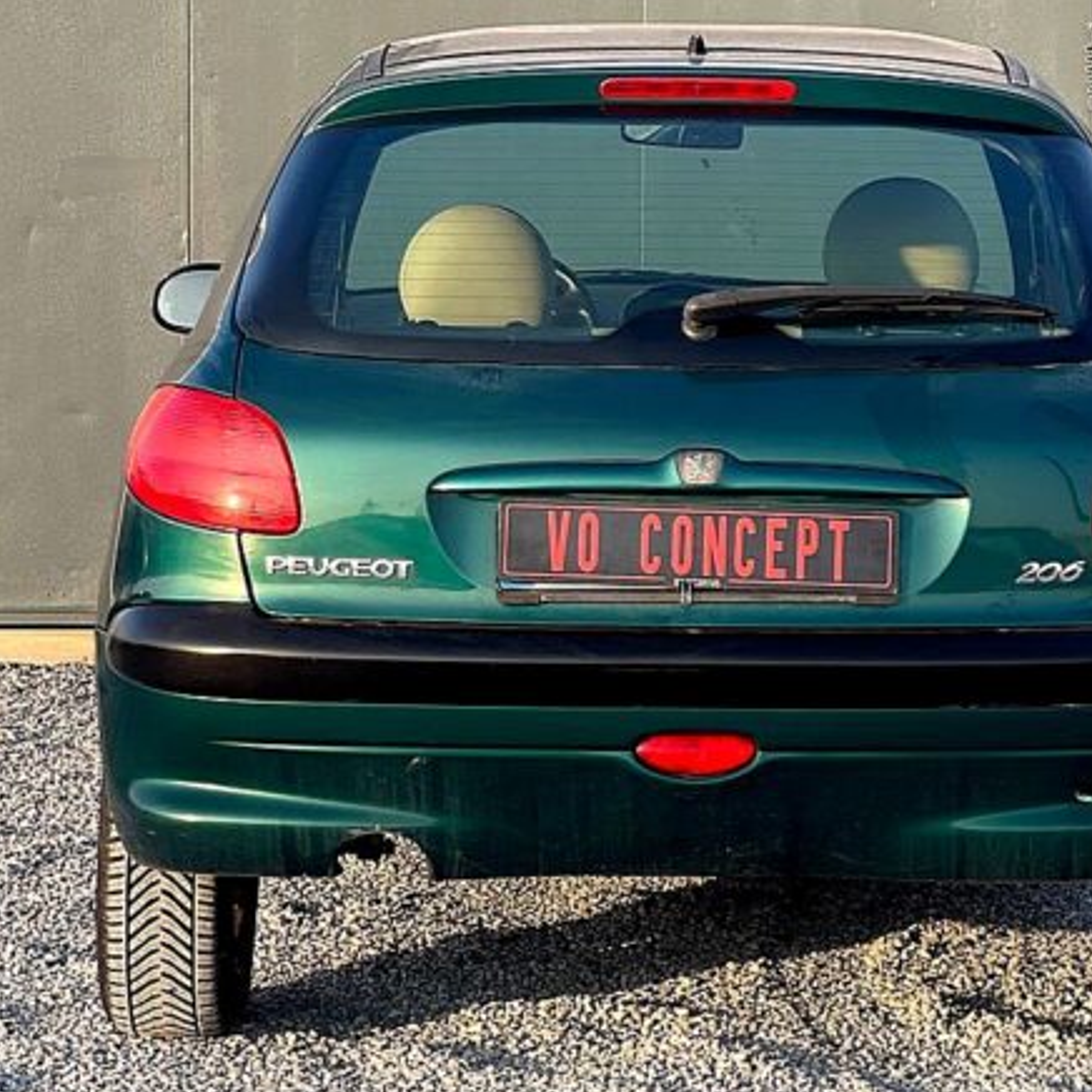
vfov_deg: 14.0
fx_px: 4461
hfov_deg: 13.9
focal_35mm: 125
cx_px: 739
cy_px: 466
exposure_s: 1/148
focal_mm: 9
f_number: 2.8
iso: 32
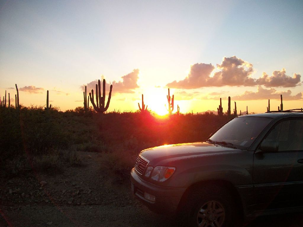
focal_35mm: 32
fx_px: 280
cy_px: 114
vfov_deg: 44.2
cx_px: 152
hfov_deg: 56.8
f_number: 2.9
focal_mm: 5.7
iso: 80
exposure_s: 1/250
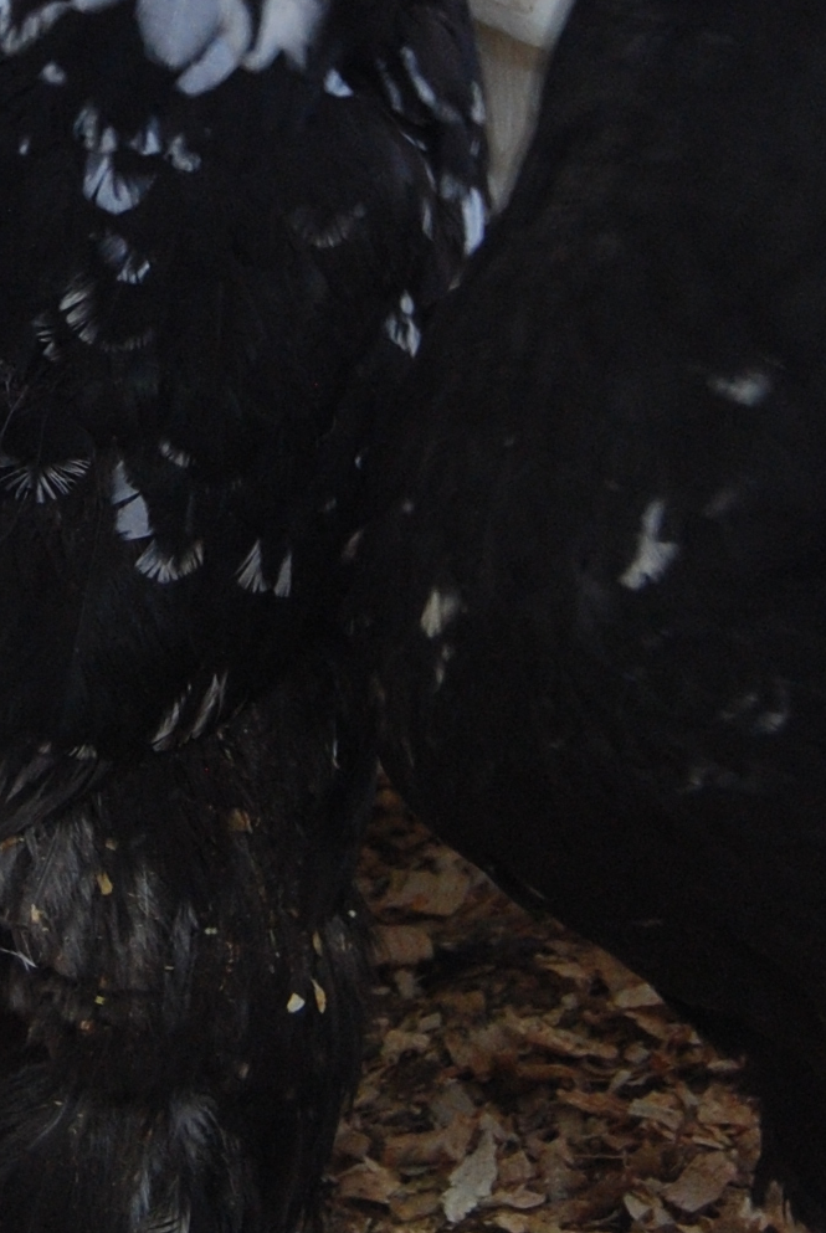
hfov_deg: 9.0
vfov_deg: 13.3
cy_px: -46
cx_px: 116
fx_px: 5215
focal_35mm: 152
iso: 400
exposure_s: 1/60
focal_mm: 26
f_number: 4
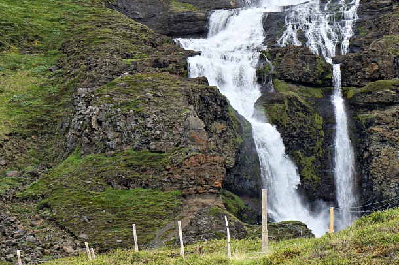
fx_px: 2060
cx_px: 302
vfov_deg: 7.4
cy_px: 59
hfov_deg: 11.0
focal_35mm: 186
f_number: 8
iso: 100
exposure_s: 1/250
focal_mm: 70
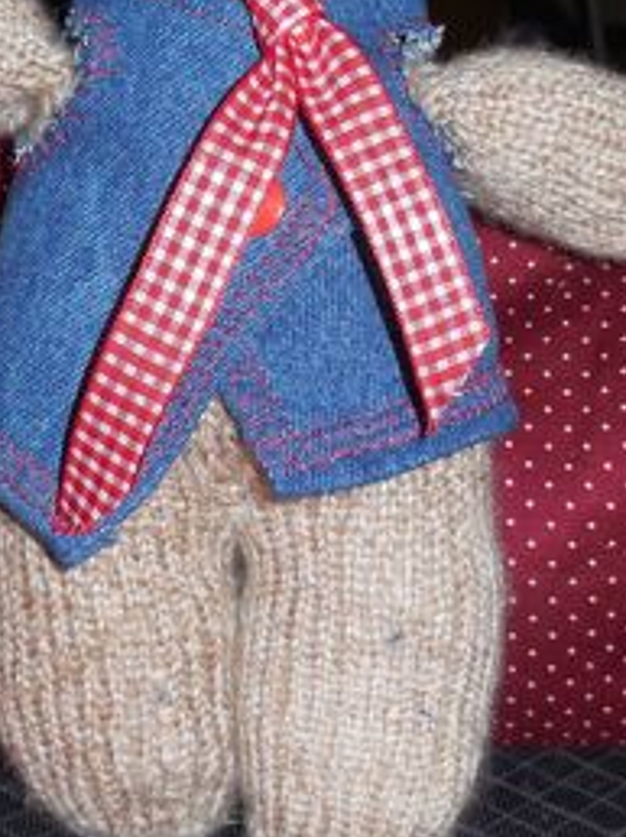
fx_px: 2005
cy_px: 253
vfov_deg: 23.4
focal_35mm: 83
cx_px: 225
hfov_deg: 17.7
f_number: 3.8
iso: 125
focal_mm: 8.2
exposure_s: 1/30
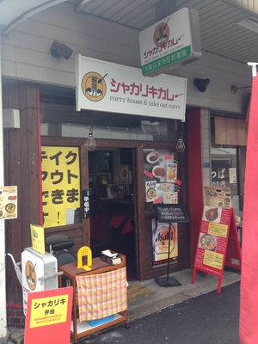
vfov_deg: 55.4
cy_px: 172
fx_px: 328
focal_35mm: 33
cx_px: 129
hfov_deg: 42.9
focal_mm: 4.12
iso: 50
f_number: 2.4
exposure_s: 1/144
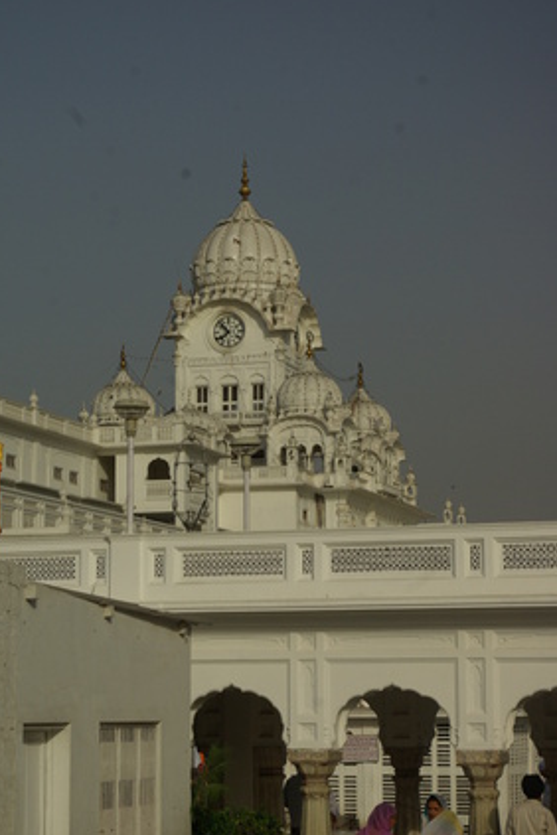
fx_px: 2171
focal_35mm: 94
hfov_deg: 14.6
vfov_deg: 21.8
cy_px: 432
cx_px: 245
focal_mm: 55
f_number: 9.5
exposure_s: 1/180
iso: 100
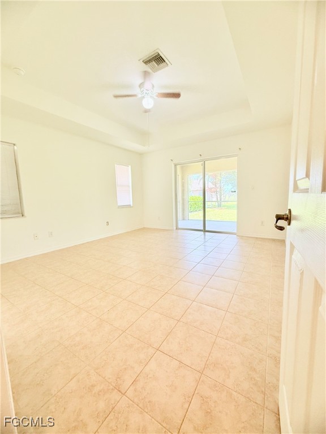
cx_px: 163
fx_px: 176
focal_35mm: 14
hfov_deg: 85.7
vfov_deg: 102.1
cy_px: 217
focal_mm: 2.22
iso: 160
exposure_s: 1/120
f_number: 2.2
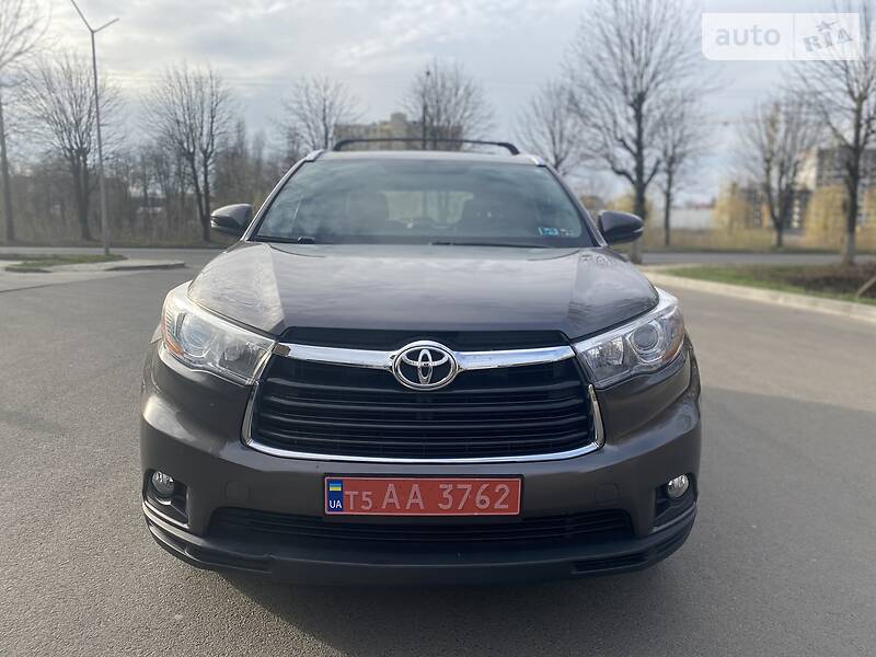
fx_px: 658
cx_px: 438
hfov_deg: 67.3
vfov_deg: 53.1
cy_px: 328
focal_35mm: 26
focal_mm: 4.2
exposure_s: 1/1364
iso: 32
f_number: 1.8
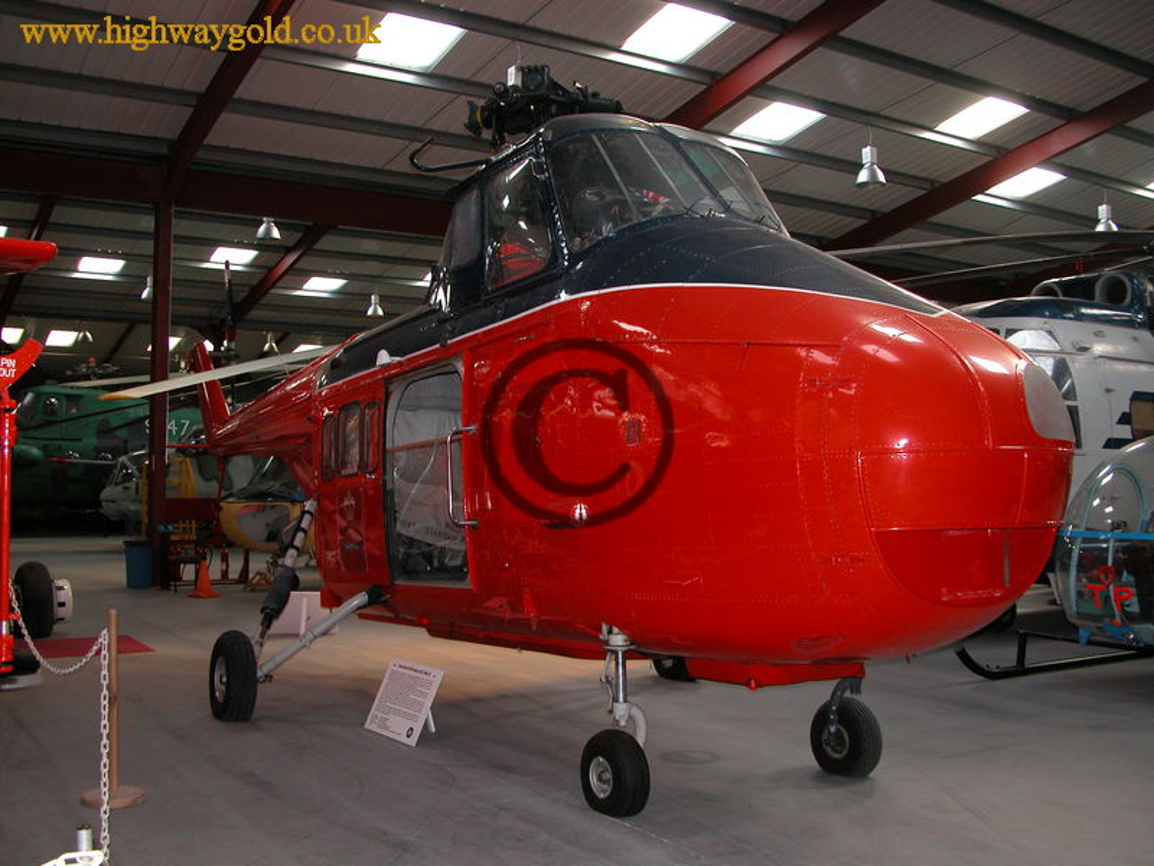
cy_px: 433
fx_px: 1167
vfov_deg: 40.7
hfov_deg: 52.6
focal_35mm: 35
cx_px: 577
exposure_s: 1/60
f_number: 2.8
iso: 200
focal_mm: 8.9
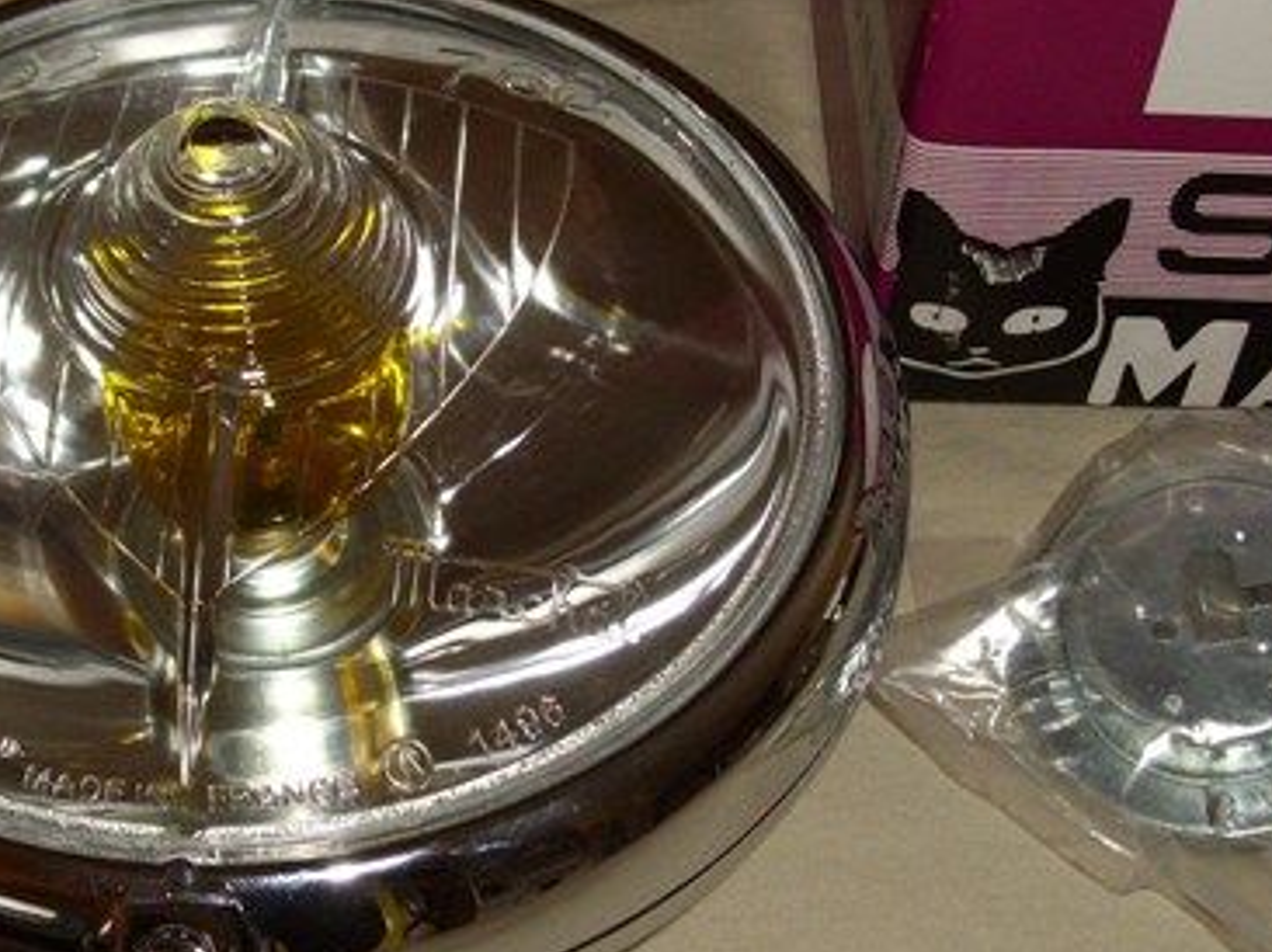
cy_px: 431
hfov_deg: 30.7
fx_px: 2313
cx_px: 546
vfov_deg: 23.3
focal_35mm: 63
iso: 160
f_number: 2.7
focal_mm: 6
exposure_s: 1/50
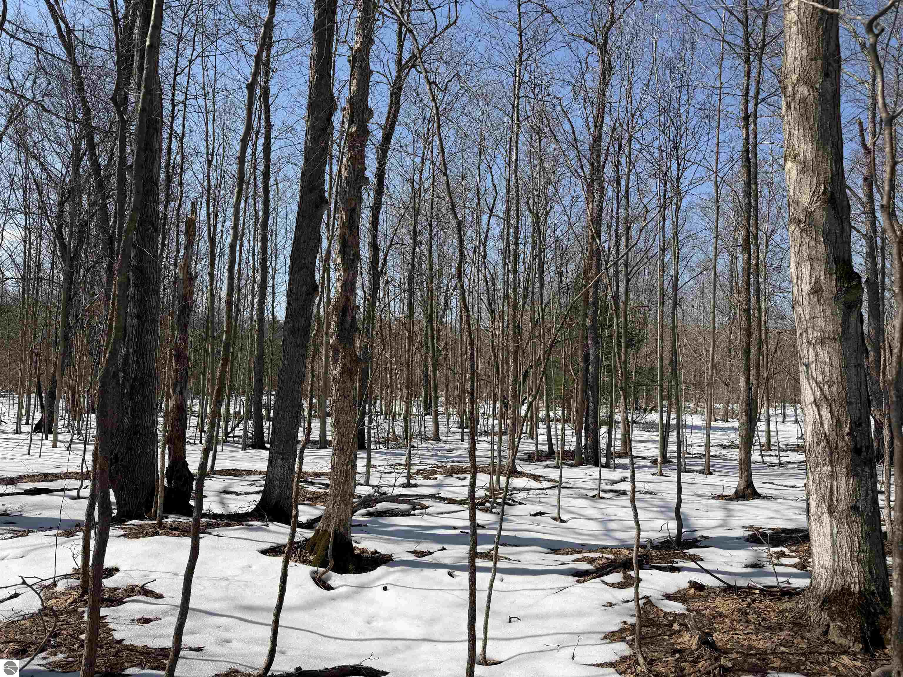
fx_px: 626
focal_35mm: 24
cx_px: 452
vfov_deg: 56.8
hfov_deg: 71.6
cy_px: 338
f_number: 1.78
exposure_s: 1/6173
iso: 80
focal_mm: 6.76
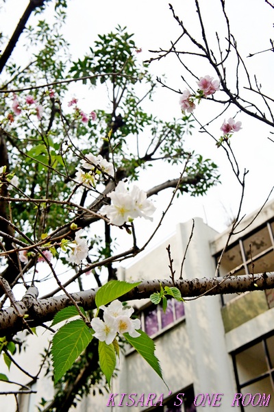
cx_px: 137
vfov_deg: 41.1
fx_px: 549
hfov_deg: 28.0
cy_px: 206
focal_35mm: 48
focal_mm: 32
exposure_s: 1/320
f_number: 7.1
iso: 200
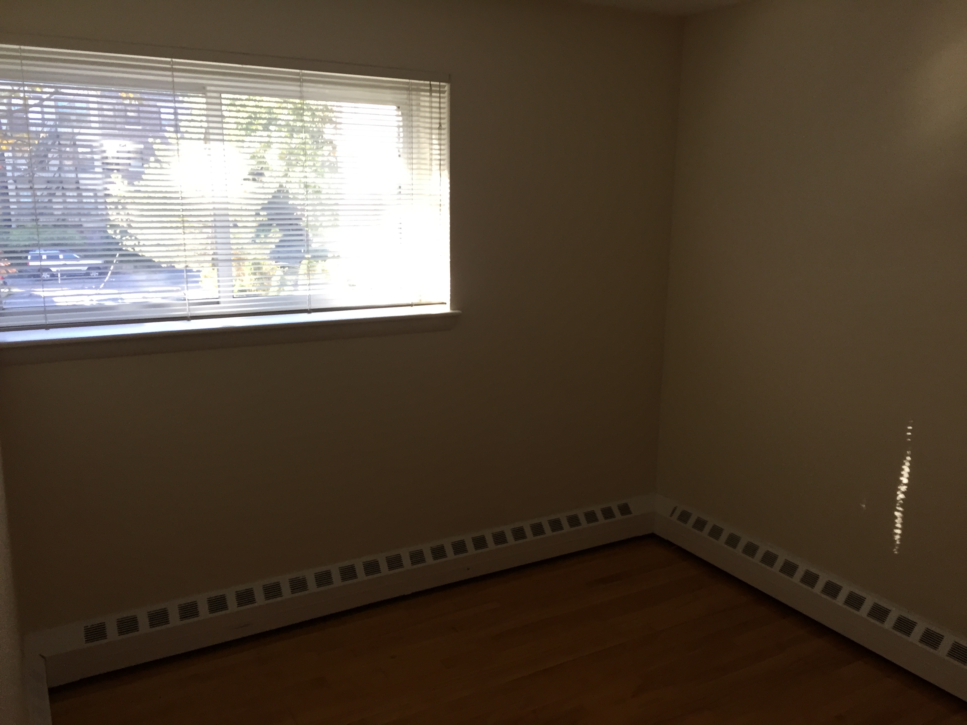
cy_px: 362
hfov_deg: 61.7
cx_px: 484
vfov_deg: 48.2
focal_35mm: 29
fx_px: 810
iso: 40
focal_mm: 4.15
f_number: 2.2
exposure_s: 1/30
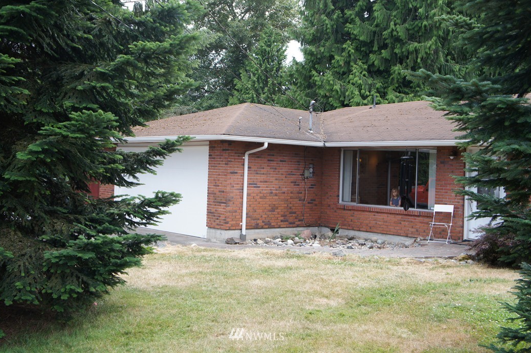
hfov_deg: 45.9
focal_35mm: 43
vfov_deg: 31.5
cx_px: 258
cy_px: 168
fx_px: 627
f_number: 4.5
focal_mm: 27
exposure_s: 1/250
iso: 200
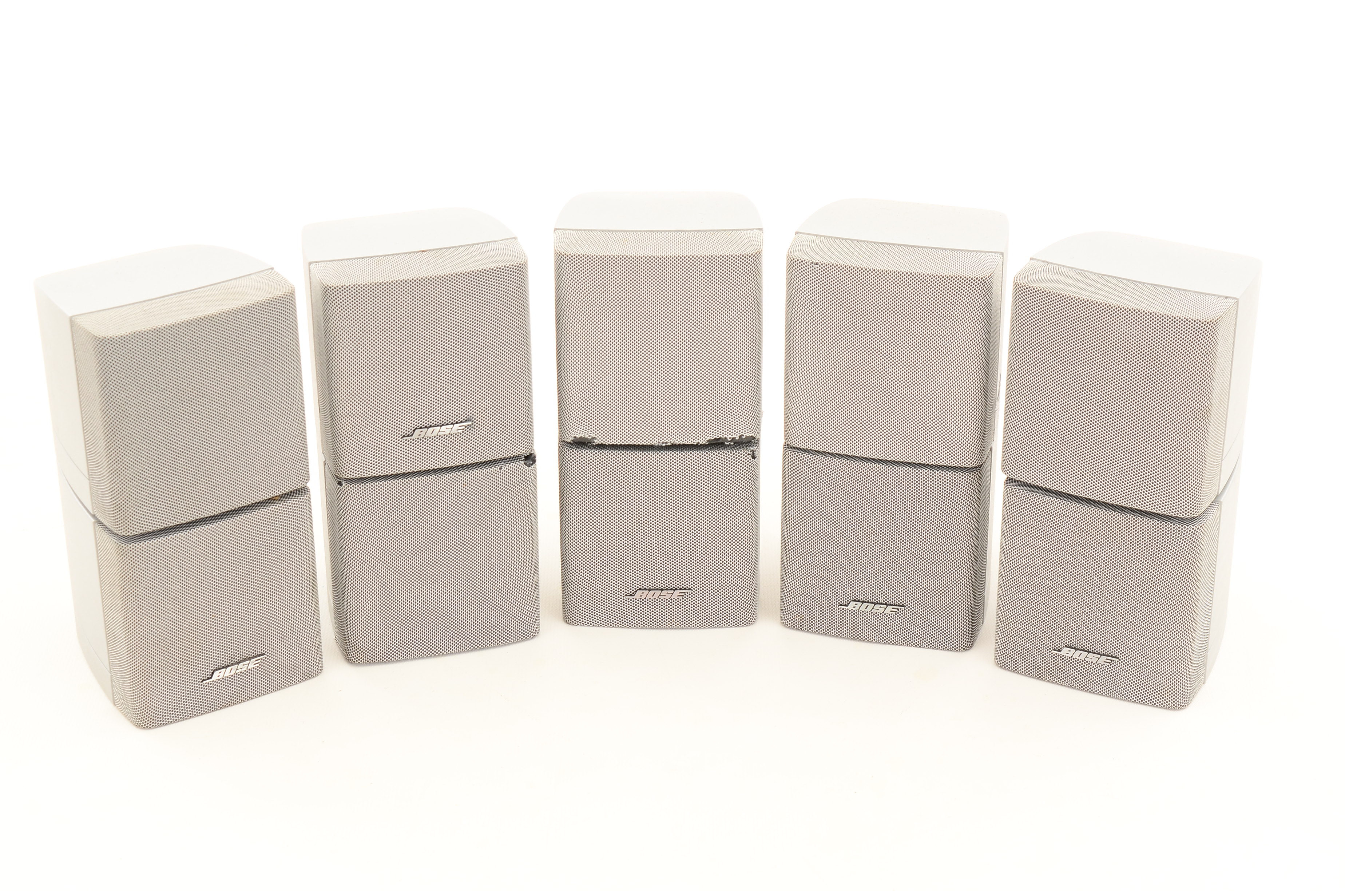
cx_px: 672
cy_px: 446
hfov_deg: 26.0
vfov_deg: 17.4
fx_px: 2908
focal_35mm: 78
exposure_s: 1/60
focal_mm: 52
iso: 320
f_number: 10
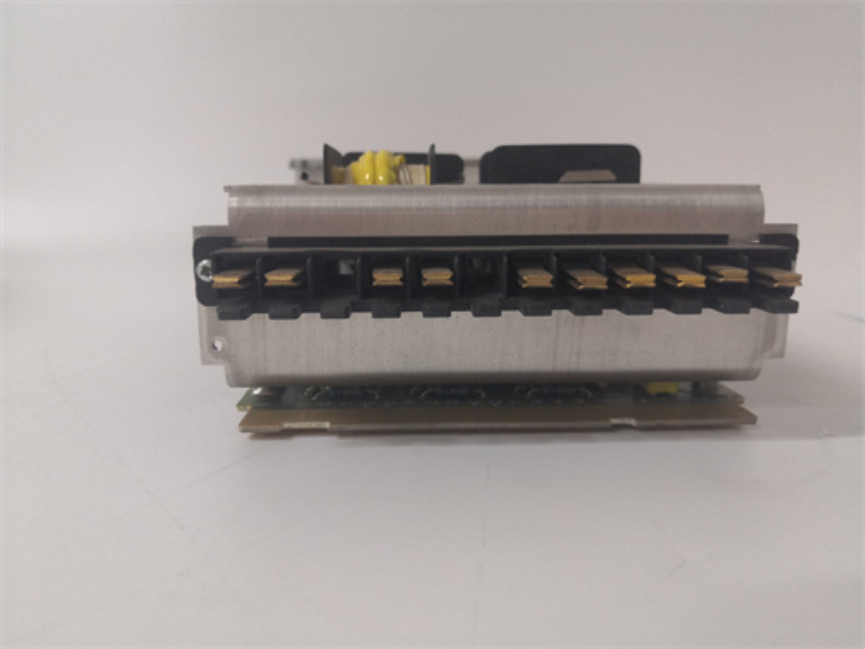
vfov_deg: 51.4
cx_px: 432
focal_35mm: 27
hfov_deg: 65.3
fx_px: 675
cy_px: 324
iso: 250
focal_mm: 3.95
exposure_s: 1/50
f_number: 1.8
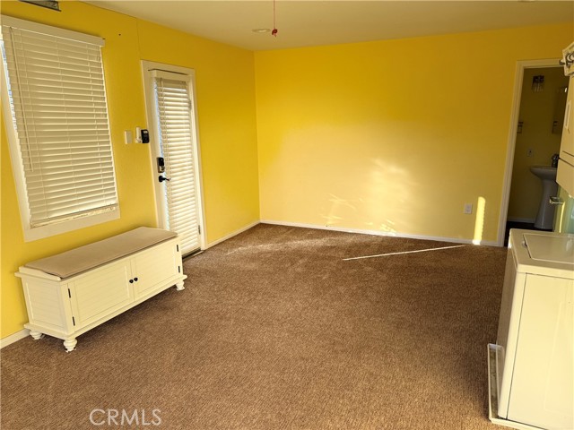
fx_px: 398
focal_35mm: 24
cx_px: 287
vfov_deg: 56.8
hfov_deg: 71.6
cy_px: 215
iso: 80
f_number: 1.78
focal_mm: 6.76
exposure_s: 1/1032
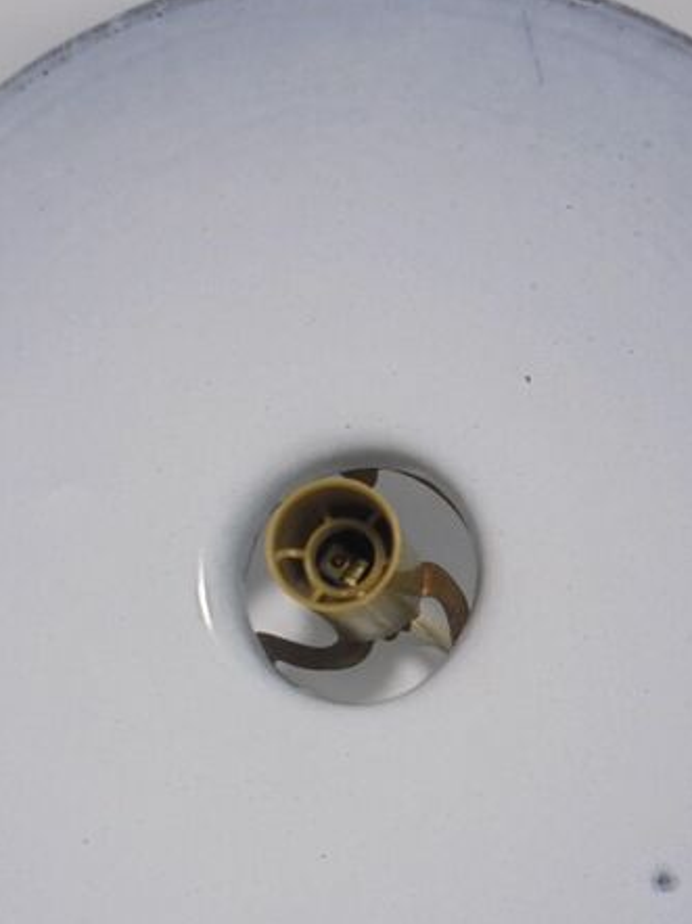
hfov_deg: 27.5
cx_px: 369
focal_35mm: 53
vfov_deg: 35.9
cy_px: 600
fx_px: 1414
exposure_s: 1/100
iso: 100
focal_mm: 4.6
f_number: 3.5
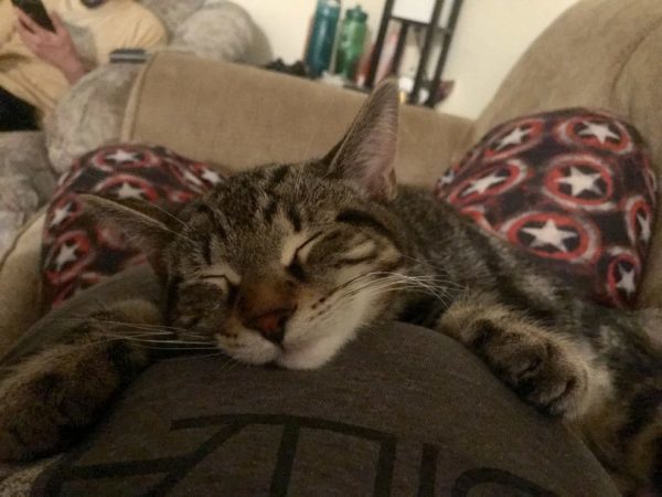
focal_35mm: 28
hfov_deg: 63.4
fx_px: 535
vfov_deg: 49.7
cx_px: 331
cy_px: 248
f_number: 1.8
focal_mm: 3.99
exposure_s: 1/4
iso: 1000
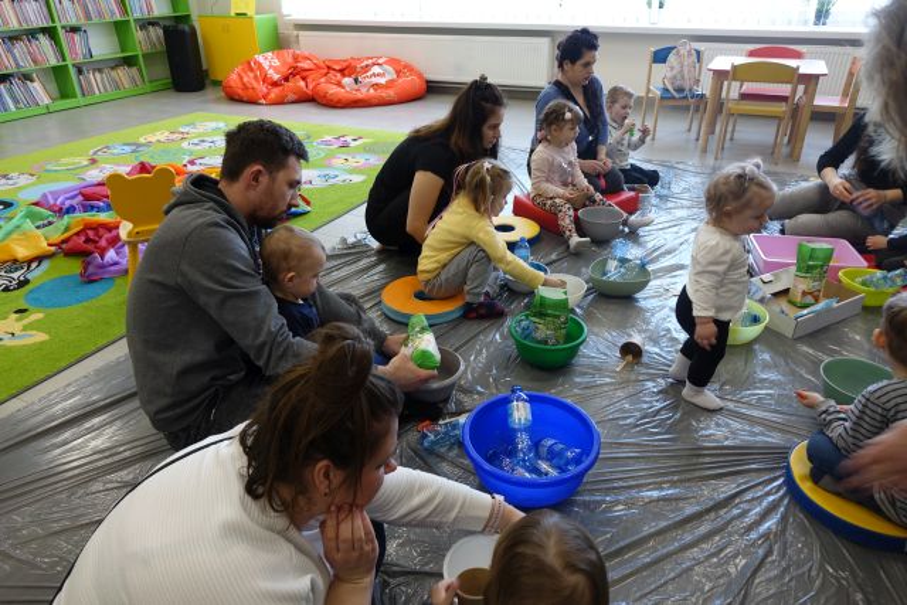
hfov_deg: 73.7
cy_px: 302
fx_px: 605
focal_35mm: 24
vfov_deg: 53.2
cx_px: 454
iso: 125
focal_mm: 8.8
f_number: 2.8
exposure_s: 1/40
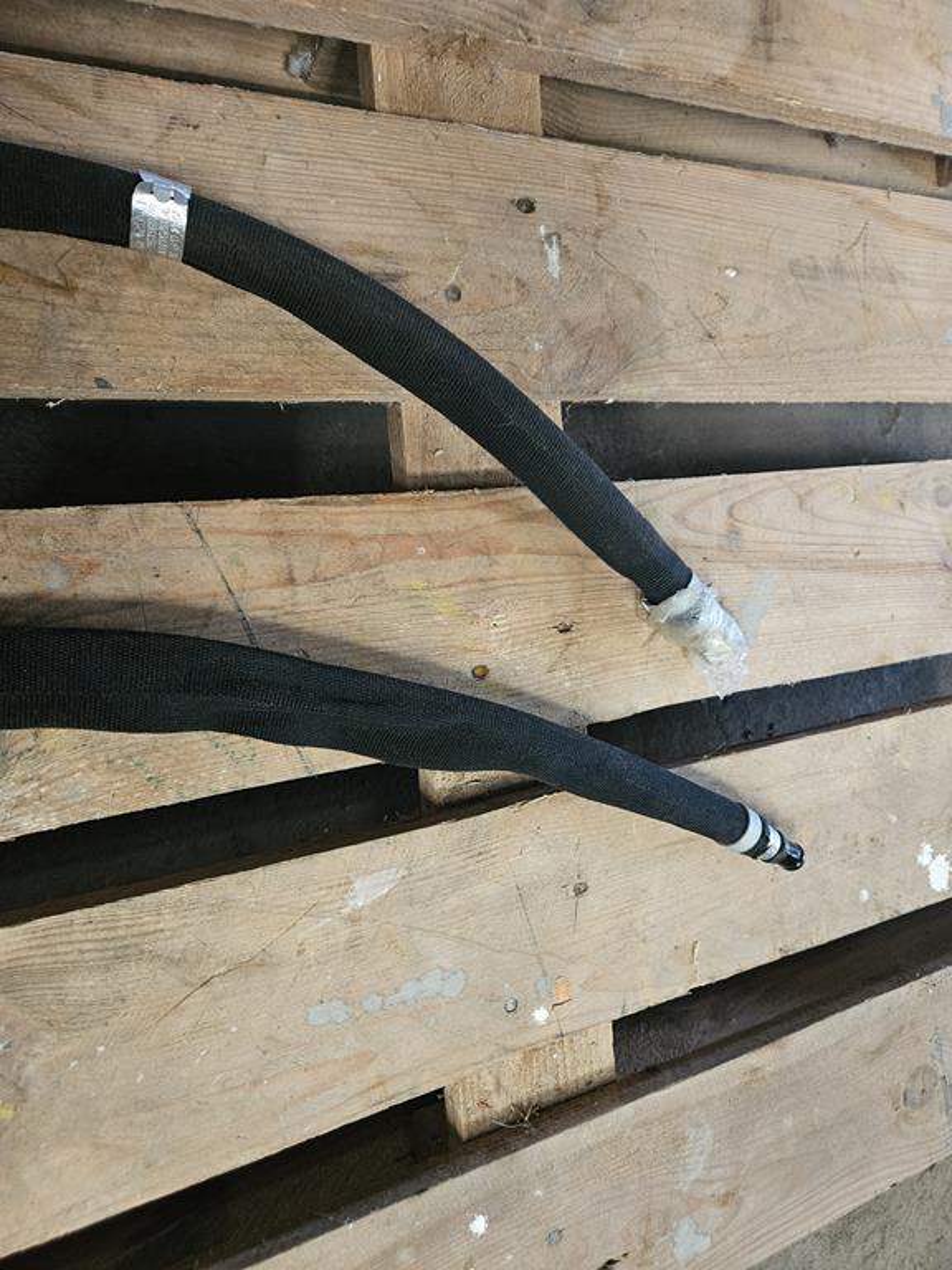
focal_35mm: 23
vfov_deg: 73.9
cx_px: 476
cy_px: 635
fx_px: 843
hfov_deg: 58.9
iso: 500
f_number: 1.8
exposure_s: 1/33.3
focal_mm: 5.4
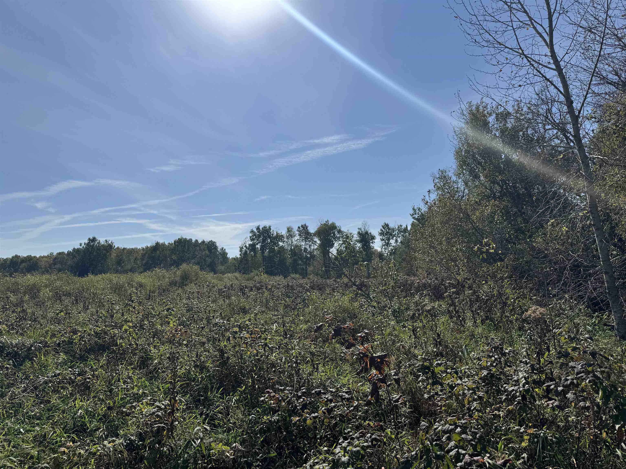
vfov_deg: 56.8
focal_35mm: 24
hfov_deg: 71.6
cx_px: 313
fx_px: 434
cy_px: 234
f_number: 1.78
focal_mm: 6.76
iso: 80
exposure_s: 1/12346
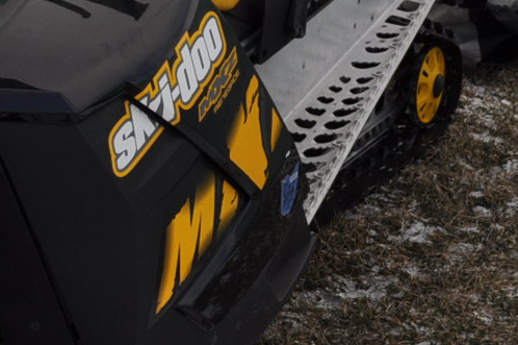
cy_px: 229
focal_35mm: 142
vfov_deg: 9.6
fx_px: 2041
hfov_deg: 13.8
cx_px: -178
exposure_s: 1/320
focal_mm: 22
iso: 200
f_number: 9
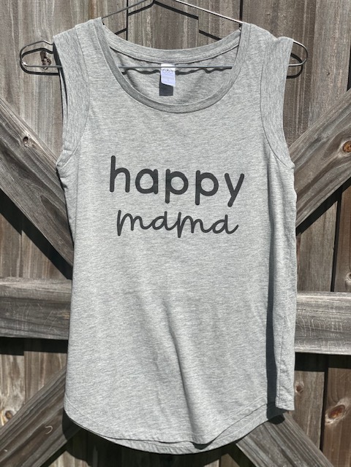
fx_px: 703
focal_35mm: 52
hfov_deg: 28.0
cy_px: 234
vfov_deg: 36.8
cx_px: 176
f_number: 2
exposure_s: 1/2519
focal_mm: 6
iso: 25
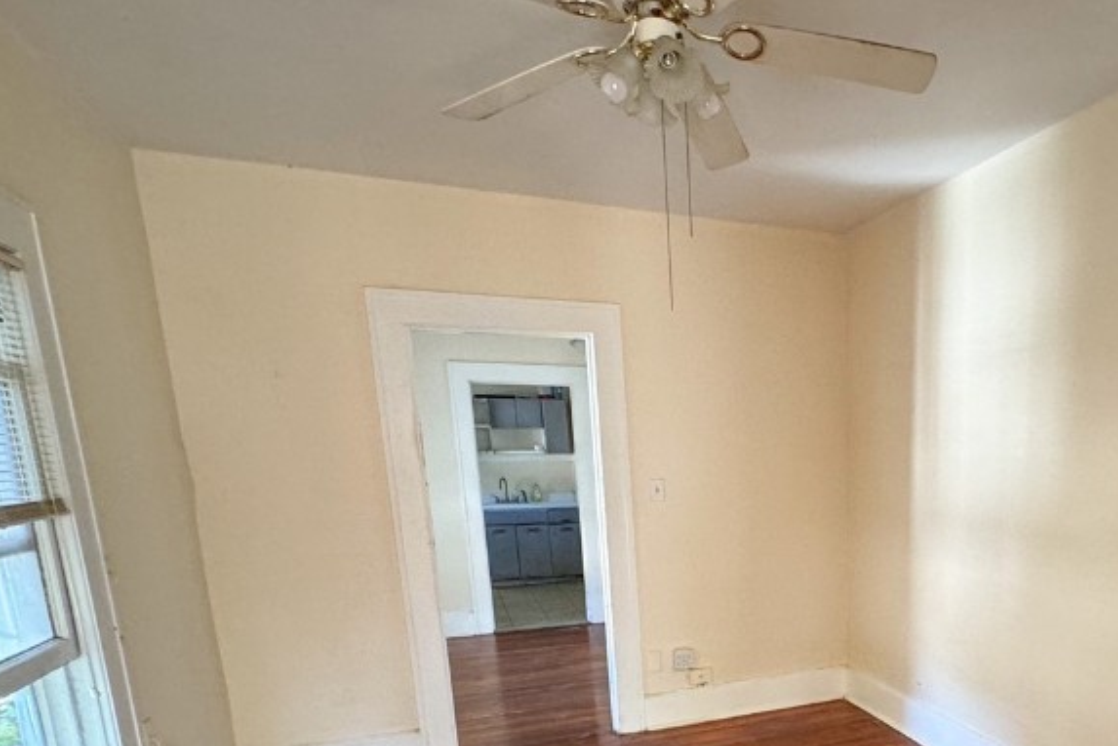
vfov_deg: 46.3
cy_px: 621
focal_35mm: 26
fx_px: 807
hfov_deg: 64.7
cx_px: 855
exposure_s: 1/60
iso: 320
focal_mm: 2.22
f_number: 2.2
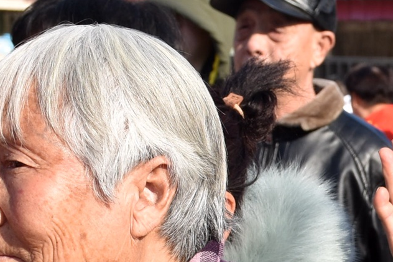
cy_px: 322
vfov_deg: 5.5
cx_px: 632
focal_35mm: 249
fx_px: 2721
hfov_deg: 8.1
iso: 100
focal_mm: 35
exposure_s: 1/250
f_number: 7.1
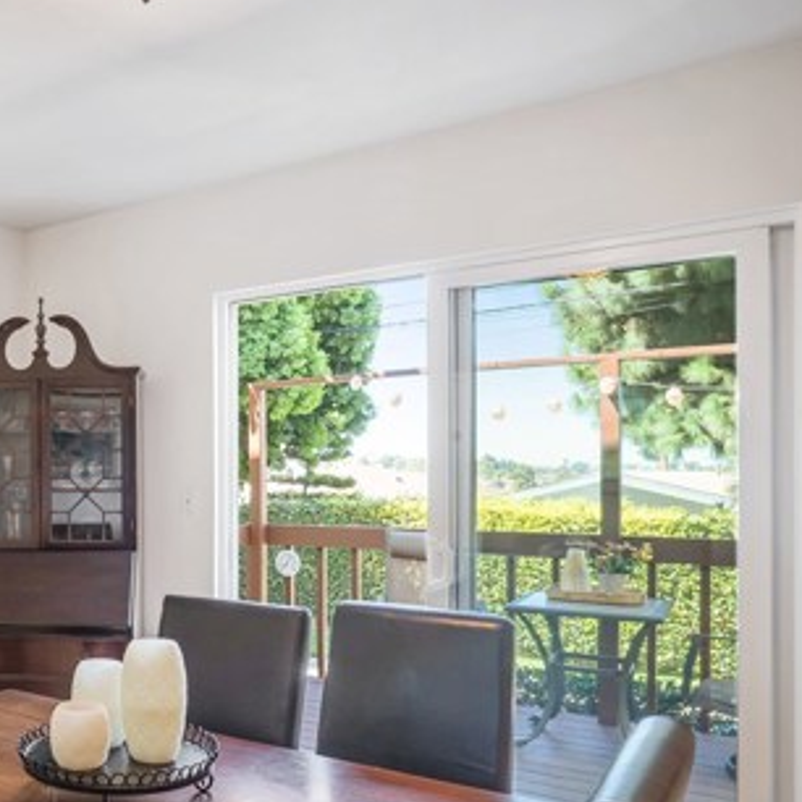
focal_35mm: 32
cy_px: 486
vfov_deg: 50.7
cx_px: 60
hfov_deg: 45.6
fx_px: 839
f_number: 8
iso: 125
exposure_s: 1/40
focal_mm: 18
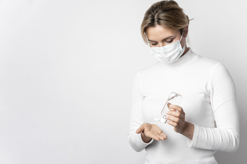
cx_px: 124
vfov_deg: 16.3
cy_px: 82
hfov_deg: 24.2
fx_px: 576
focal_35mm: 84
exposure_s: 1/125
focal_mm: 56
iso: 100
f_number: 5
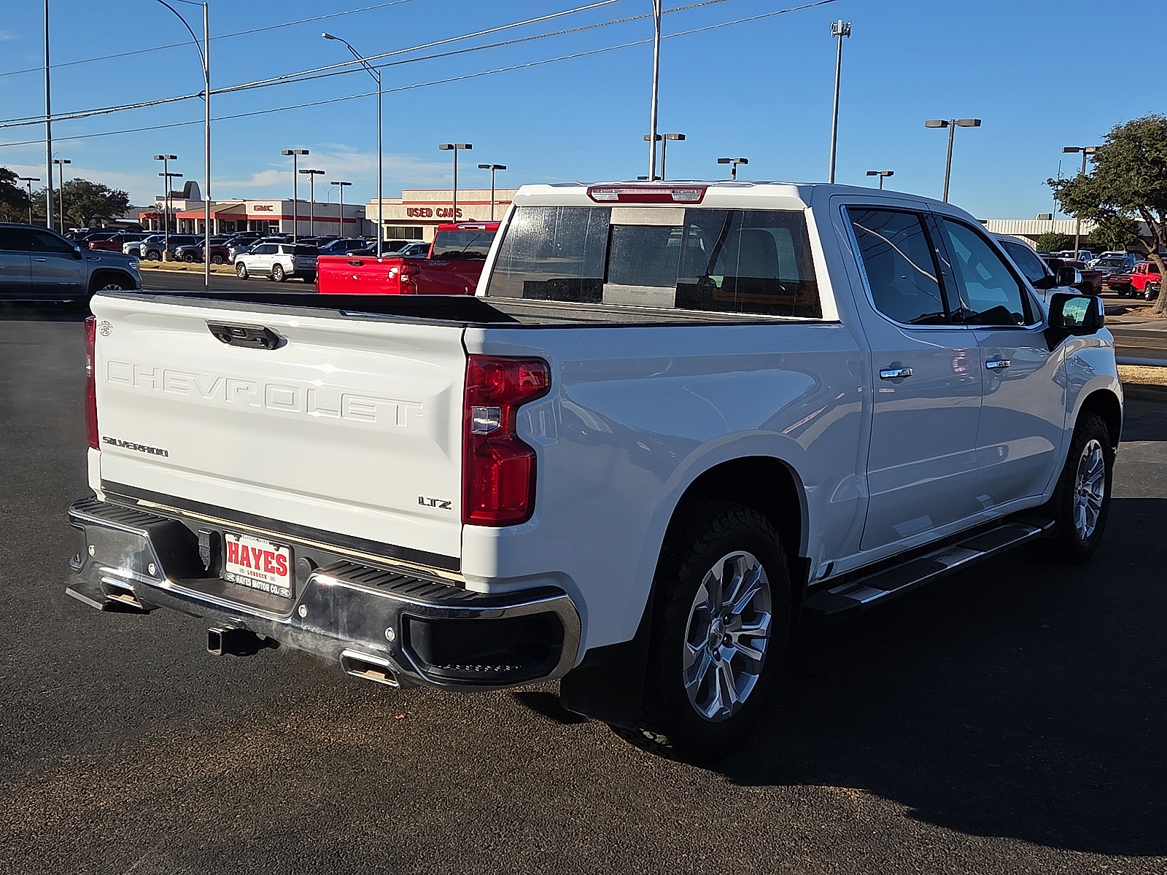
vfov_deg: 36.8
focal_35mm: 39
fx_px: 1315
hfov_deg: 47.9
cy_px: 438
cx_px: 584
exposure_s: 1/10000
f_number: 1.8
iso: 76
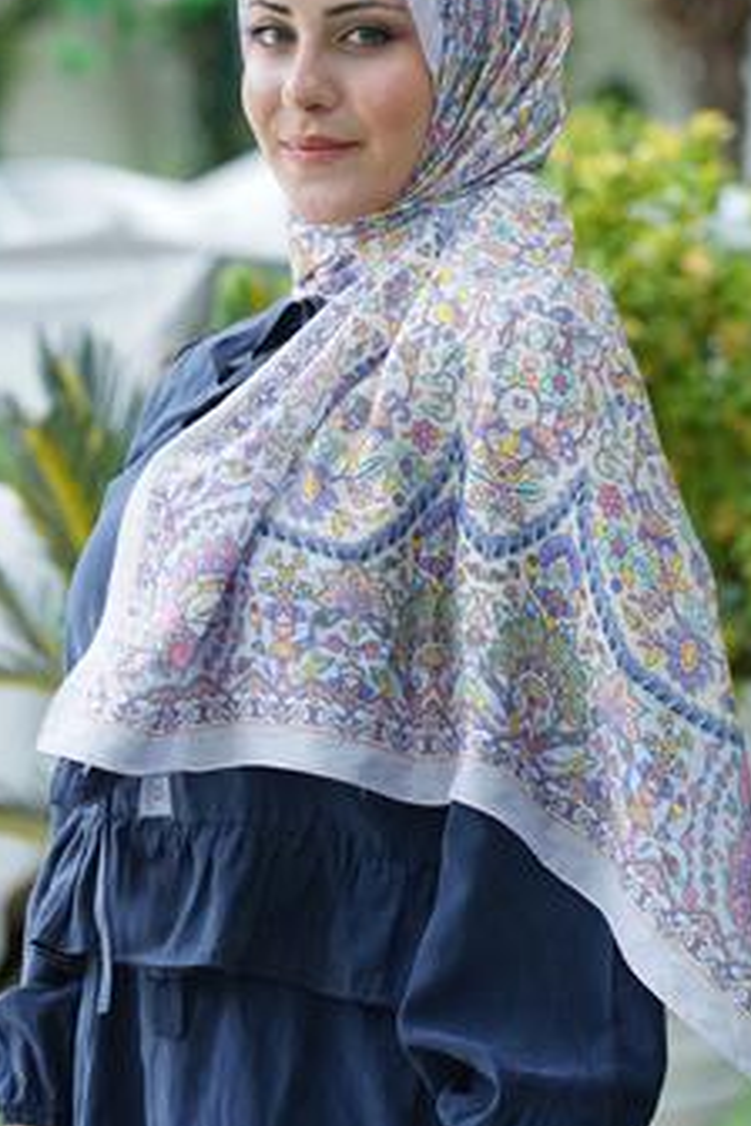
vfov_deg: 13.5
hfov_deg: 9.0
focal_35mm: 152
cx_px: 396
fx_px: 4756
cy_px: 456
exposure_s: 1/100
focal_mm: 110
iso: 200
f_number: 4.5
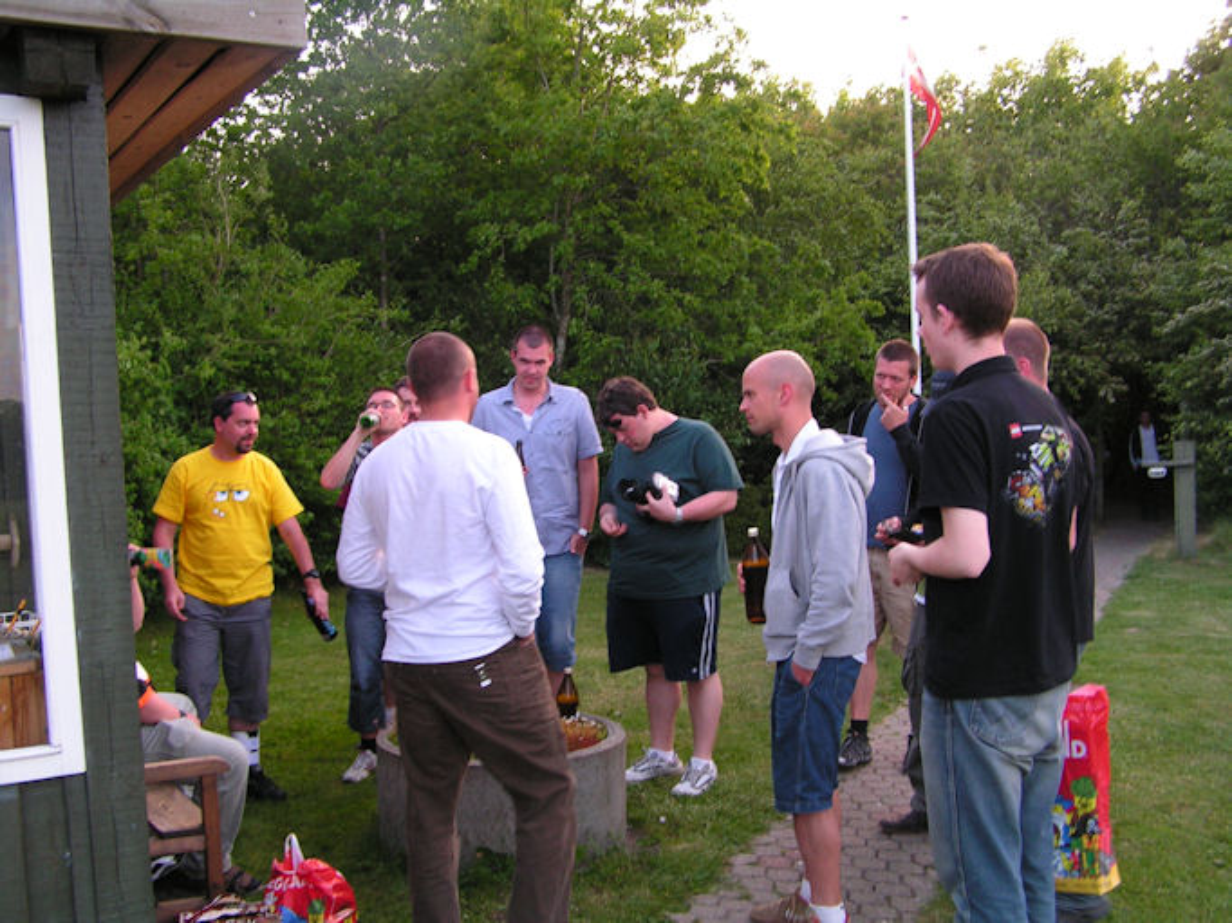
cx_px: 616
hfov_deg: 49.0
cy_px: 462
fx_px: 1352
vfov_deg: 37.7
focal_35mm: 38
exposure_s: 1/40
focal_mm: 6.3
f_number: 3.2
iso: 50
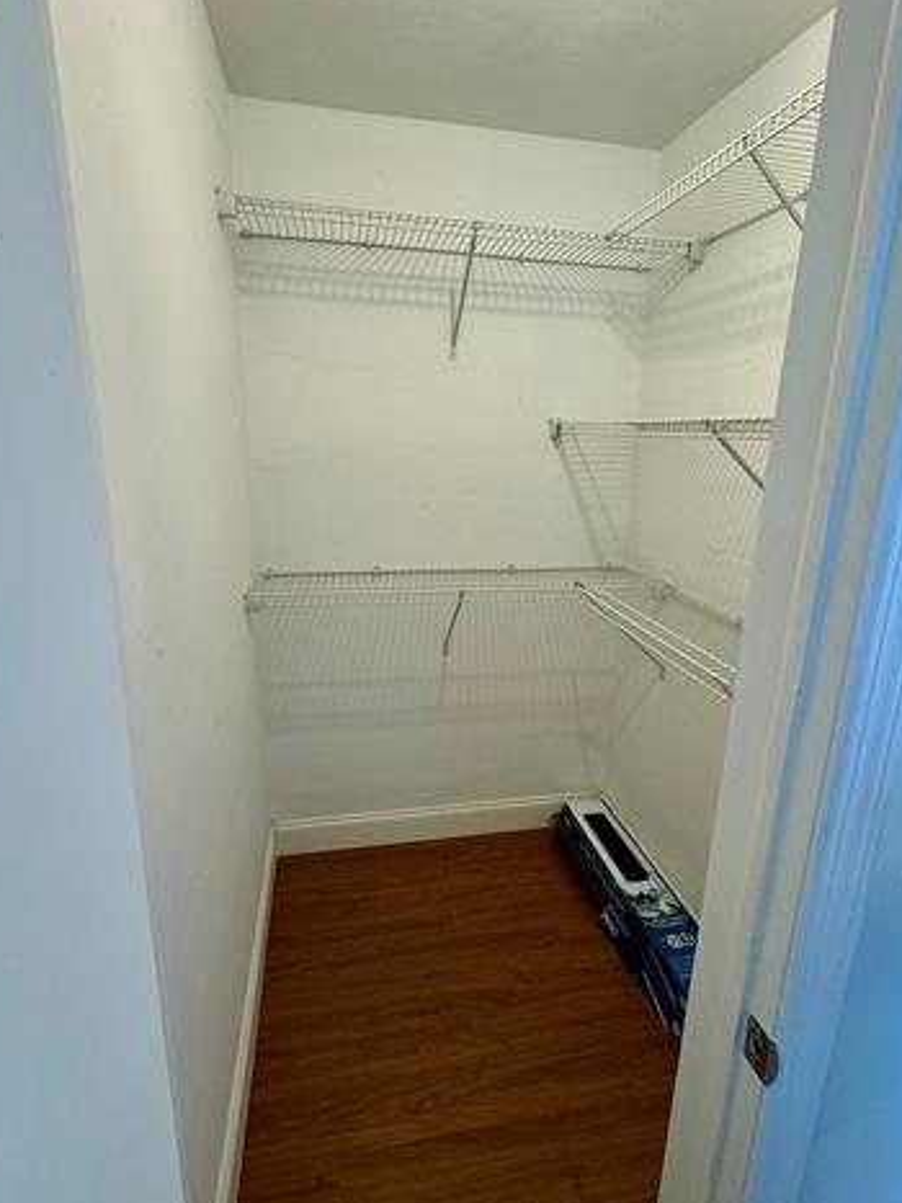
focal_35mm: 18
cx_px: 459
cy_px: 592
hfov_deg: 71.6
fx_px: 626
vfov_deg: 87.8
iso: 160
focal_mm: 2.22
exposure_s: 1/60
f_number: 2.2
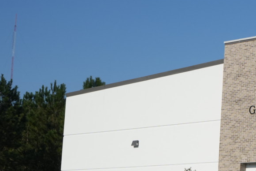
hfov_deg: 16.7
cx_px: 349
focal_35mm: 114
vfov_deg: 11.9
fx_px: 811
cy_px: 161
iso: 1000
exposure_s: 1/3200
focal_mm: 41
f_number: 10
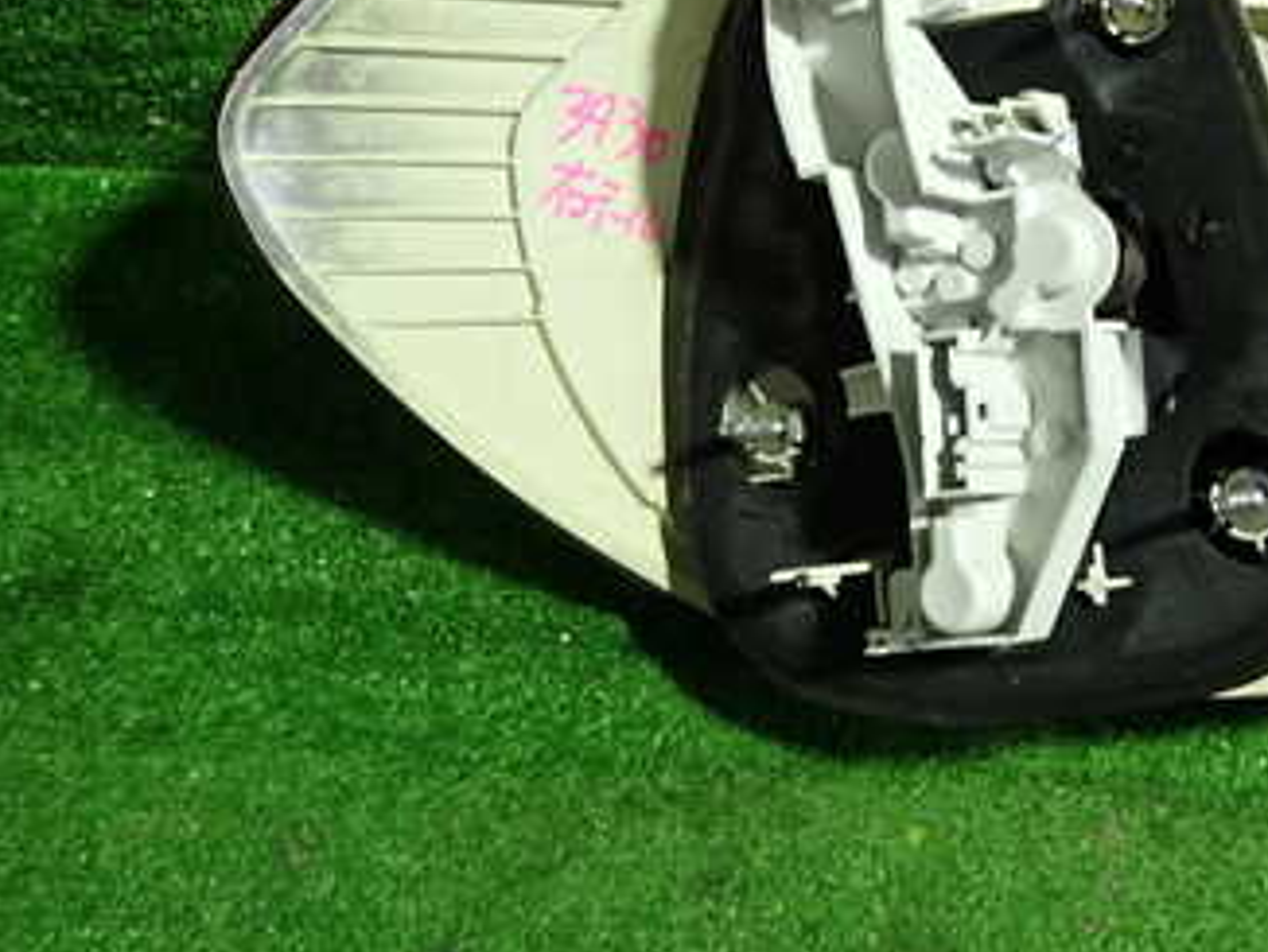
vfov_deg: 30.8
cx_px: 1004
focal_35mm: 46
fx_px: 1686
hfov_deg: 39.7
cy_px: 190
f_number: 2
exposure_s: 1/30
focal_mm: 4.5
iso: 200
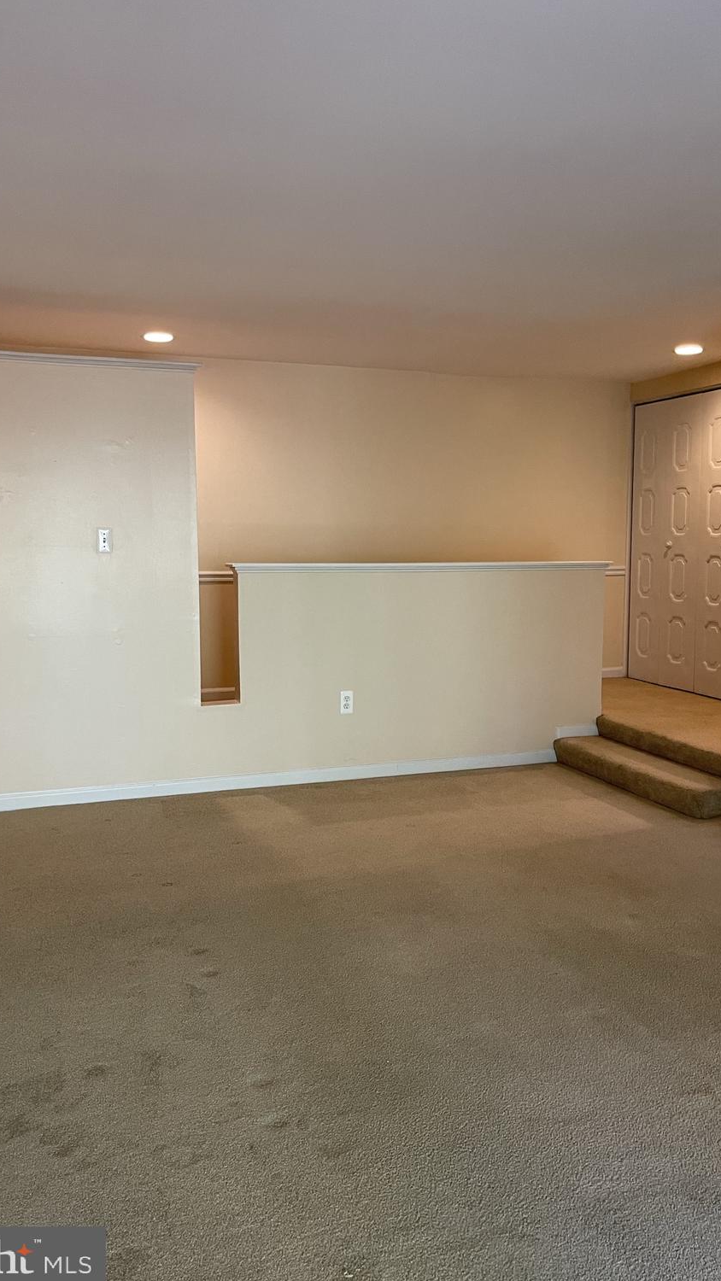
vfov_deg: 66.1
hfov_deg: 40.2
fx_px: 985
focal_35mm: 29
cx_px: 384
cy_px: 640
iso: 320
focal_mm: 5.1
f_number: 1.6
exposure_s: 1/60
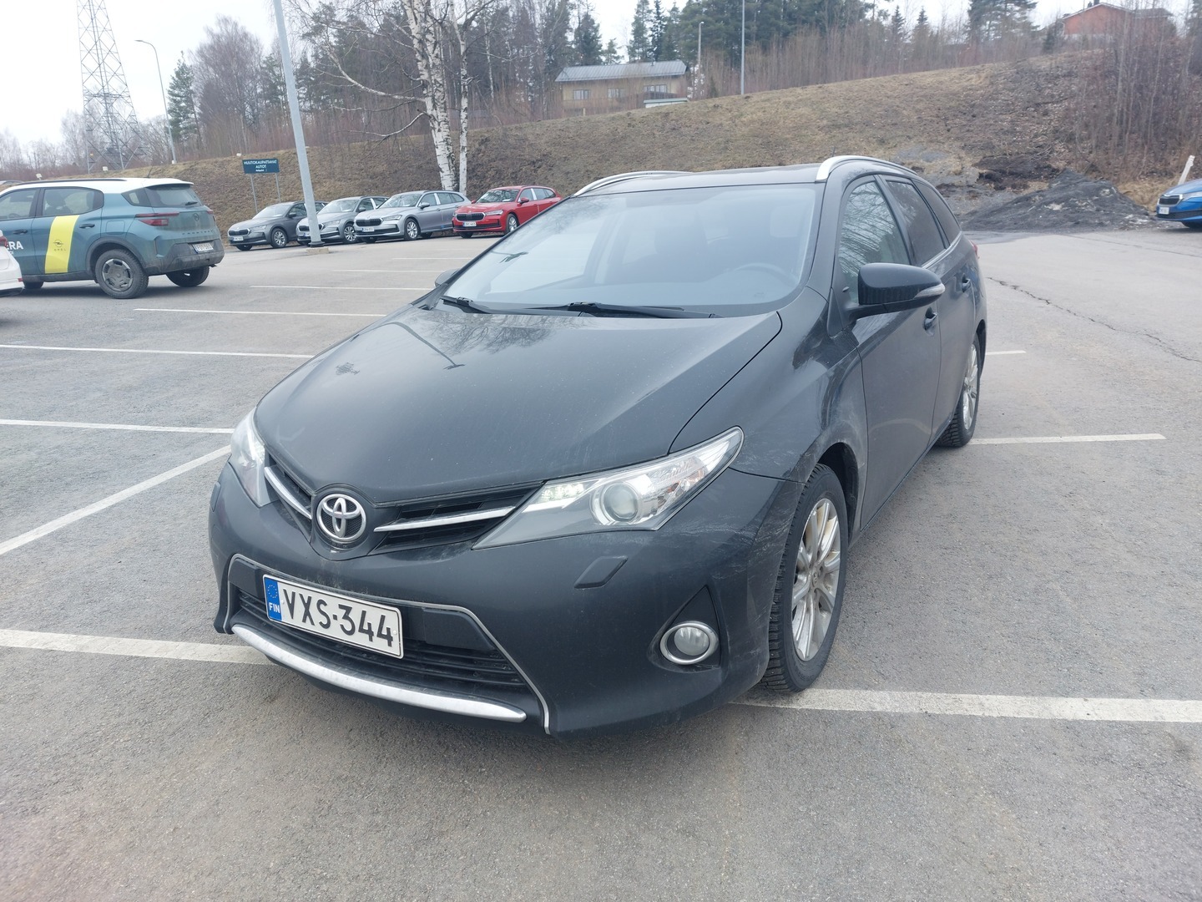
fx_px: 833
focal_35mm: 24
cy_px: 451
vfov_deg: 56.8
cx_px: 601
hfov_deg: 71.6
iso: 25
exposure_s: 1/347
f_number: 1.8
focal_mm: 5.23
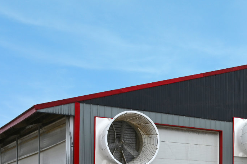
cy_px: 178
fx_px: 480
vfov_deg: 18.7
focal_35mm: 70
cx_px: 243
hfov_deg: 27.3
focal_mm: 24
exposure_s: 1/320
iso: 100
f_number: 6.3
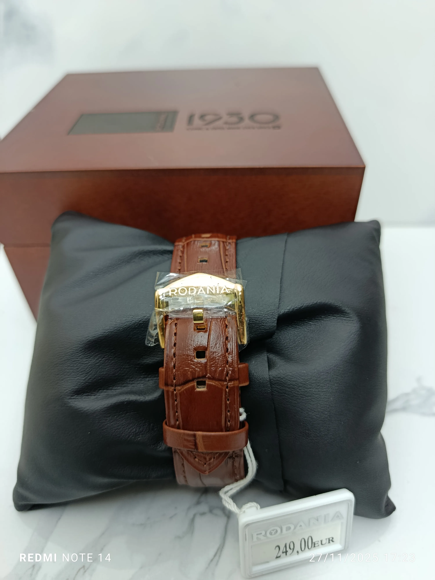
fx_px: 402
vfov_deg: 71.6
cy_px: 290
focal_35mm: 24
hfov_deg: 56.8
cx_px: 218
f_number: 1.7
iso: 504
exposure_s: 1/100
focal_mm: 5.24
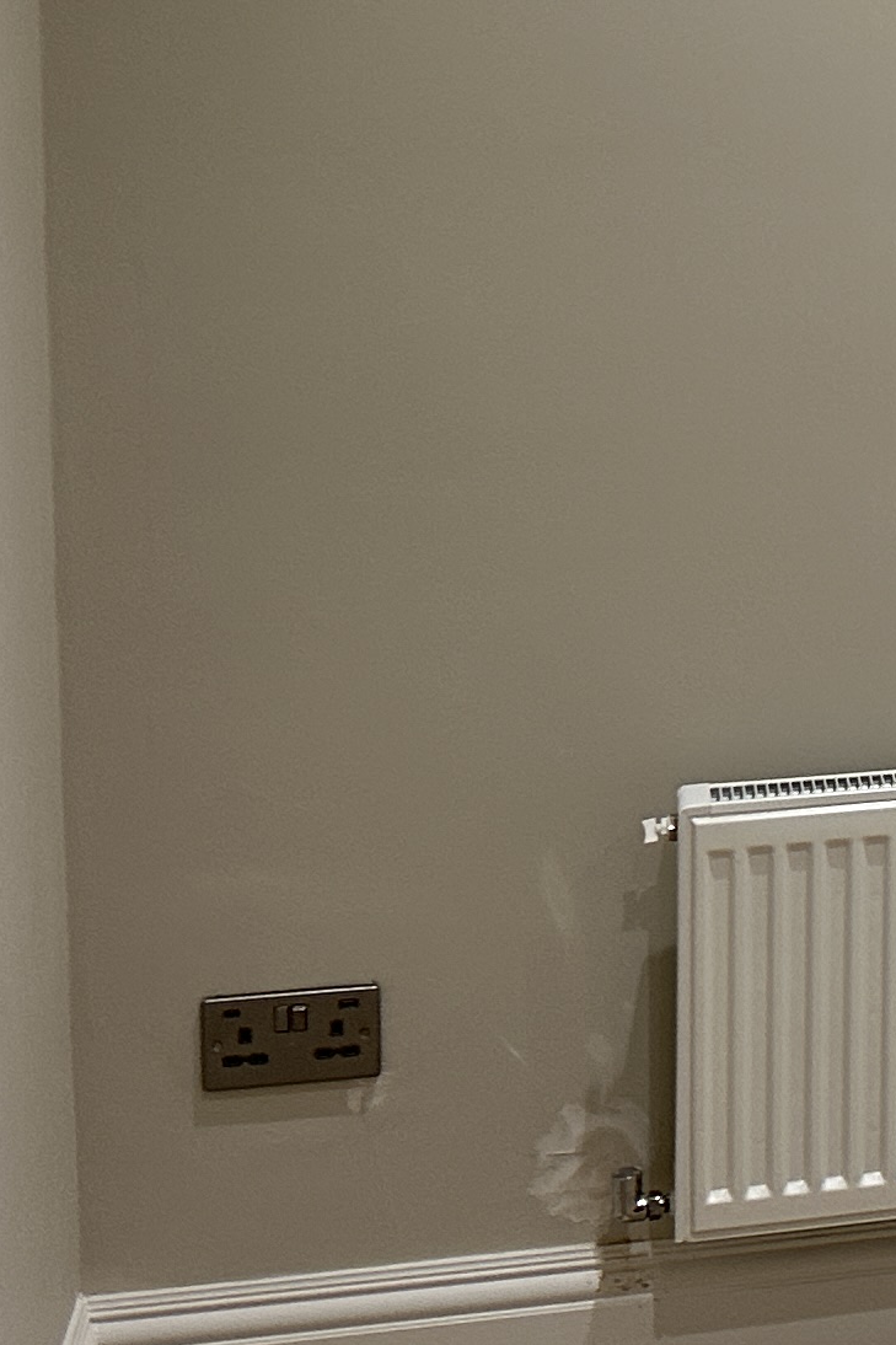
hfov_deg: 13.3
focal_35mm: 92
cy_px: 59
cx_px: 1647
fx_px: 3435
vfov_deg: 21.5
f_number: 1.78
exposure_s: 1/100
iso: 125
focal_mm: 6.86
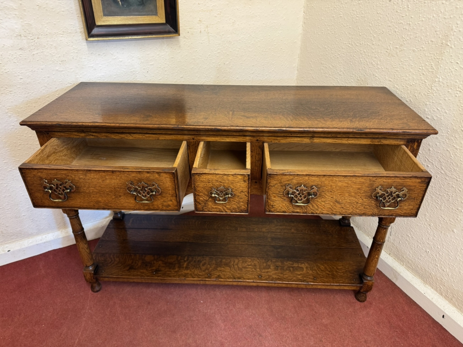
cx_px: 232
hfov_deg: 71.6
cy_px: 174
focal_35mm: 24
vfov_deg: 56.8
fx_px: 321
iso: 200
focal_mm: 6.76
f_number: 1.78
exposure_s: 1/50
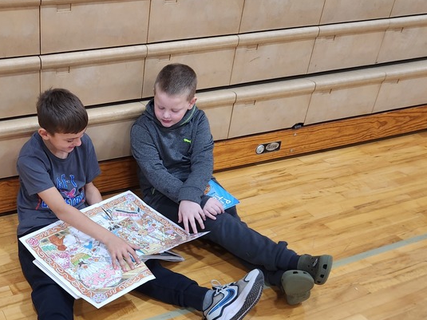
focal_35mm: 44
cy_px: 174
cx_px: 111
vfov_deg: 32.8
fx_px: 543
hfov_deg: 41.8
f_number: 1.8
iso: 200
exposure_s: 1/120
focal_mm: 5.4
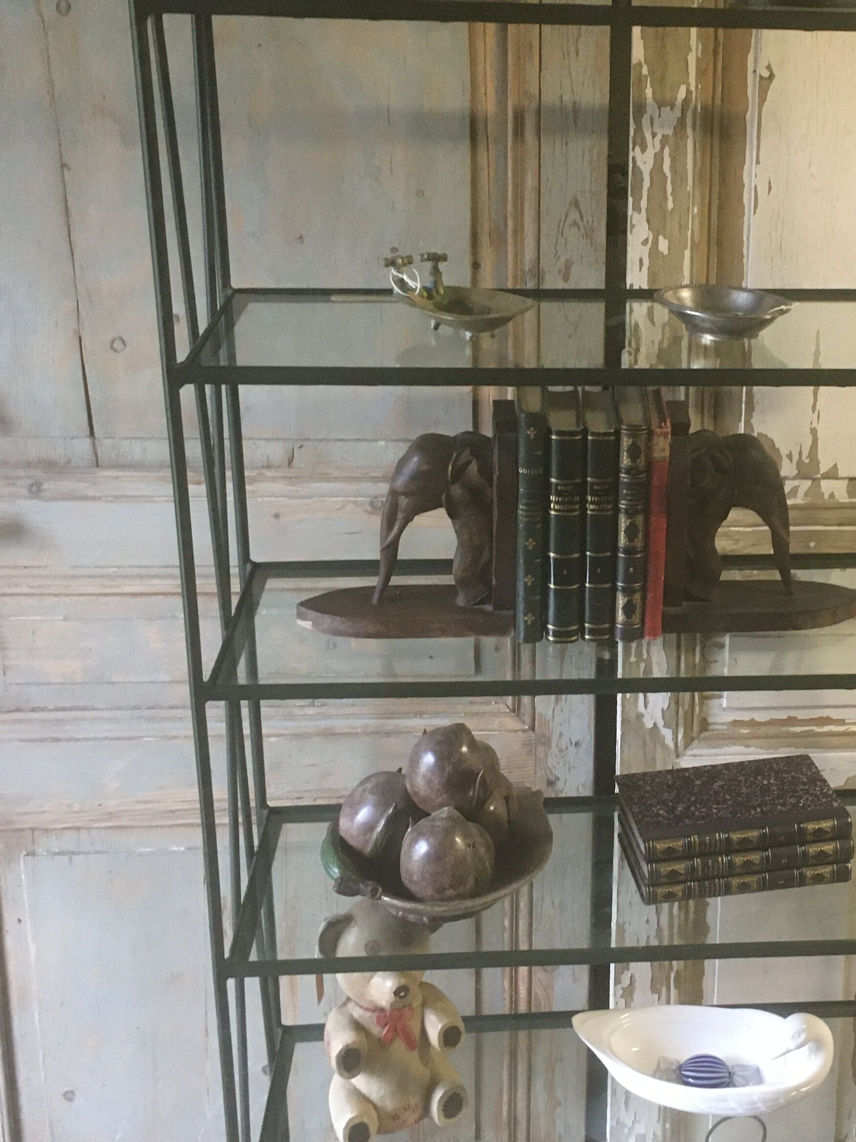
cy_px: 511
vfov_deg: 38.1
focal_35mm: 50
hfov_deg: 28.4
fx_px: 1649
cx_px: 703
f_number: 2.2
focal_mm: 4.15
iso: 200
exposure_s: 1/20
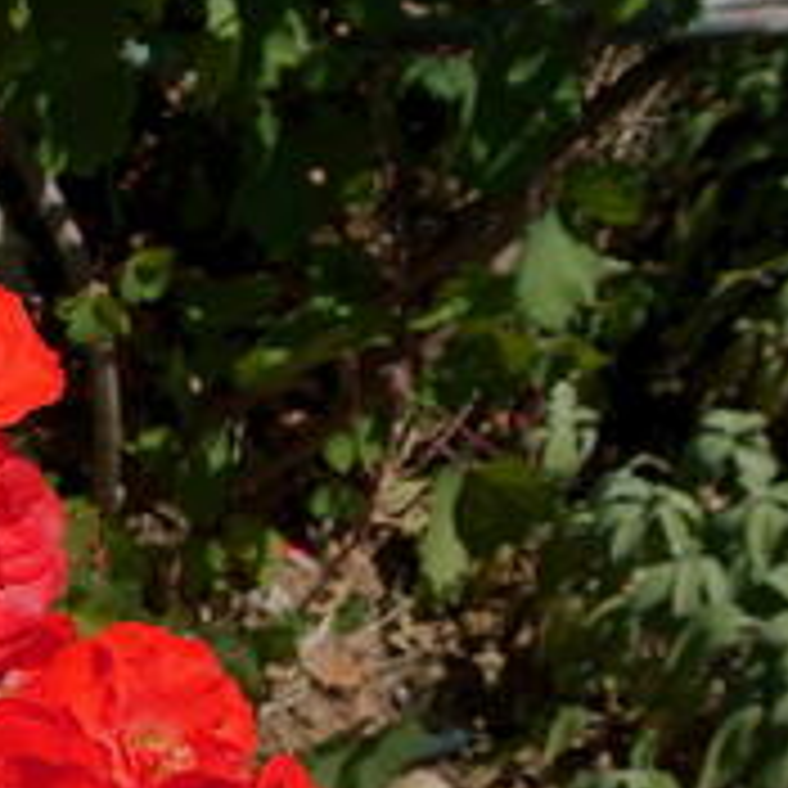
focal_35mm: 70
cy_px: 657
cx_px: -338
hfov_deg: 21.4
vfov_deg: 24.2
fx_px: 1803
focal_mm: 16
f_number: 9
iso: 100
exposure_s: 1/200
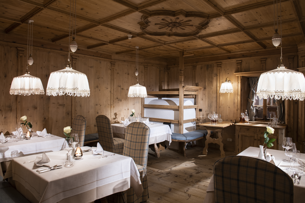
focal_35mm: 24
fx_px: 203
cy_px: 102
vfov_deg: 53.1
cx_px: 152
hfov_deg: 73.7
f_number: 5.6
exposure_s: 1/13
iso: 400
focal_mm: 24
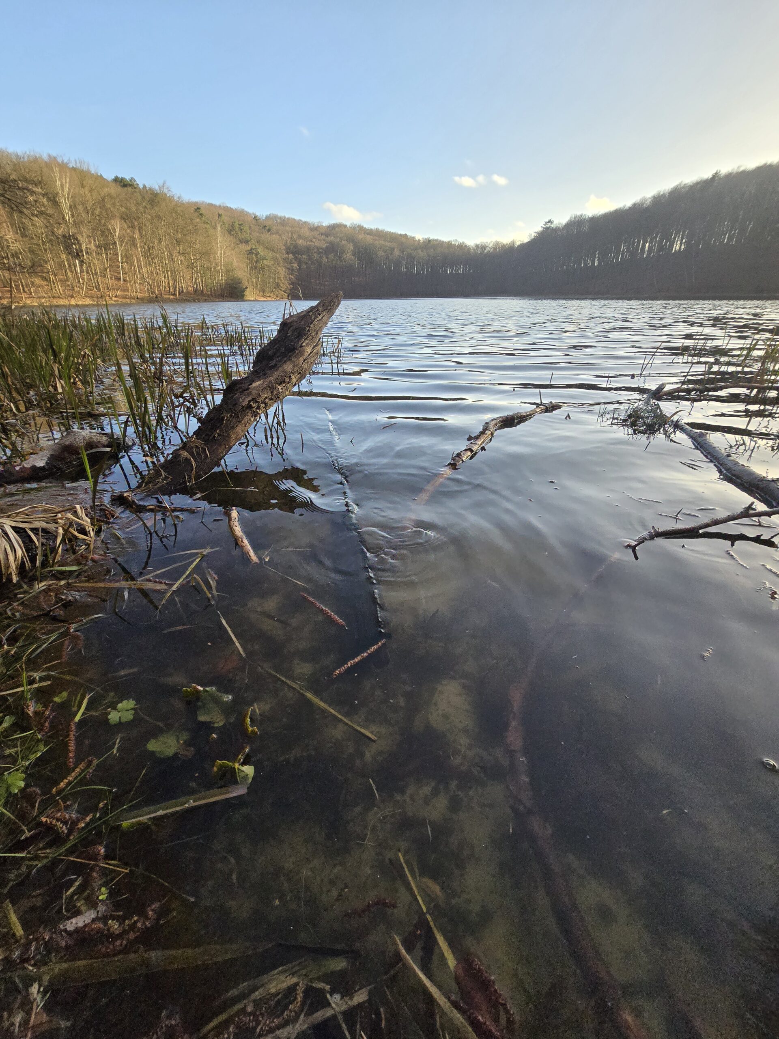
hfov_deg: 89.9
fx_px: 390
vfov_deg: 106.2
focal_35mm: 13
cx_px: 390
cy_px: 520
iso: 200
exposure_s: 1/2000
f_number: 2.2
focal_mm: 2.2
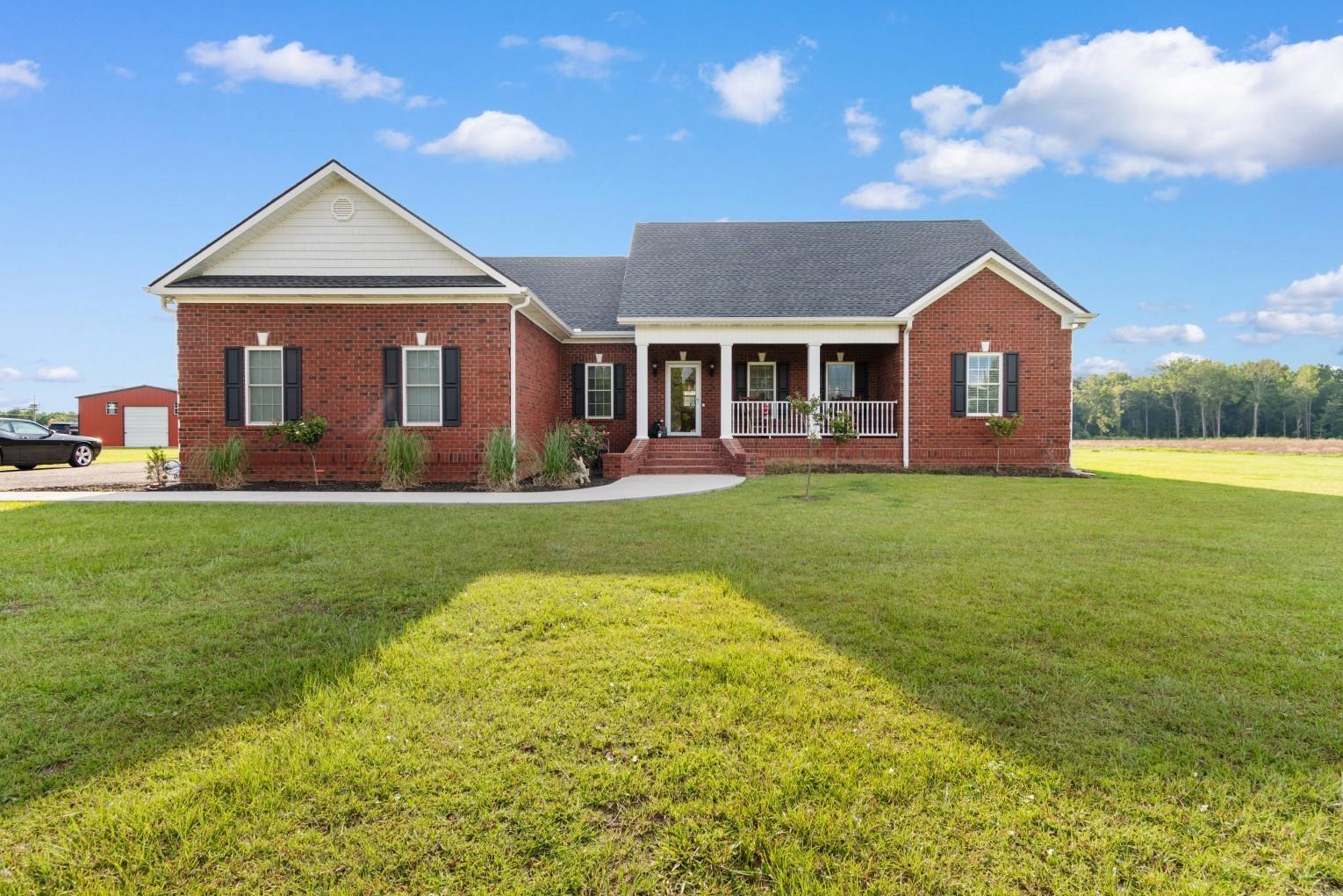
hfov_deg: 90.0
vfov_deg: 67.4
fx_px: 671
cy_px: 443
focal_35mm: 18
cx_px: 663
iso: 100
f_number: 5.6
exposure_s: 1/125
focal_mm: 11.5
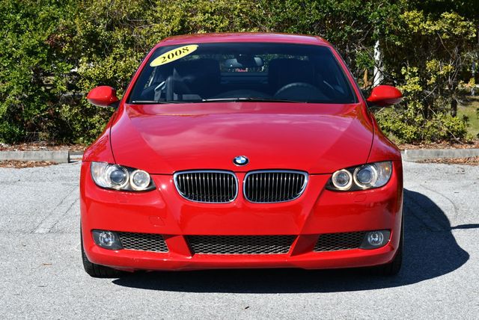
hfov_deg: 21.2
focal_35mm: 96
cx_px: 240
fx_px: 1278
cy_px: 160
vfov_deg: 14.3
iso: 100
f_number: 9
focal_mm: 48
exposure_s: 1/320
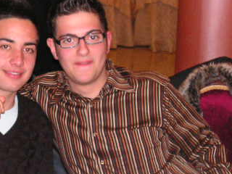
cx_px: 46
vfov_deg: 14.0
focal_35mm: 106
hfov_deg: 18.4
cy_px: 102
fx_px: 710
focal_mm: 8.9
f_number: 3.2
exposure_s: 1/60
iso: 200
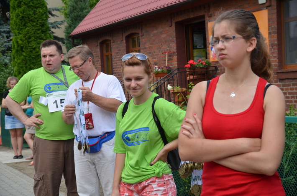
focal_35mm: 57
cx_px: 148
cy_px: 98
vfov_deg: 23.7
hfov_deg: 35.1
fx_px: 469
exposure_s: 1/4000
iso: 800
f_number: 5
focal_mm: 38
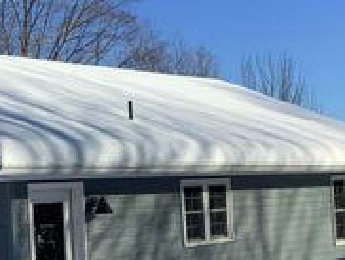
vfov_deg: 17.4
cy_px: 174
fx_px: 848
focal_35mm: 85
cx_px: 82
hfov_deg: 22.7
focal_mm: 3.3
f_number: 2.4
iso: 25
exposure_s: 1/1773
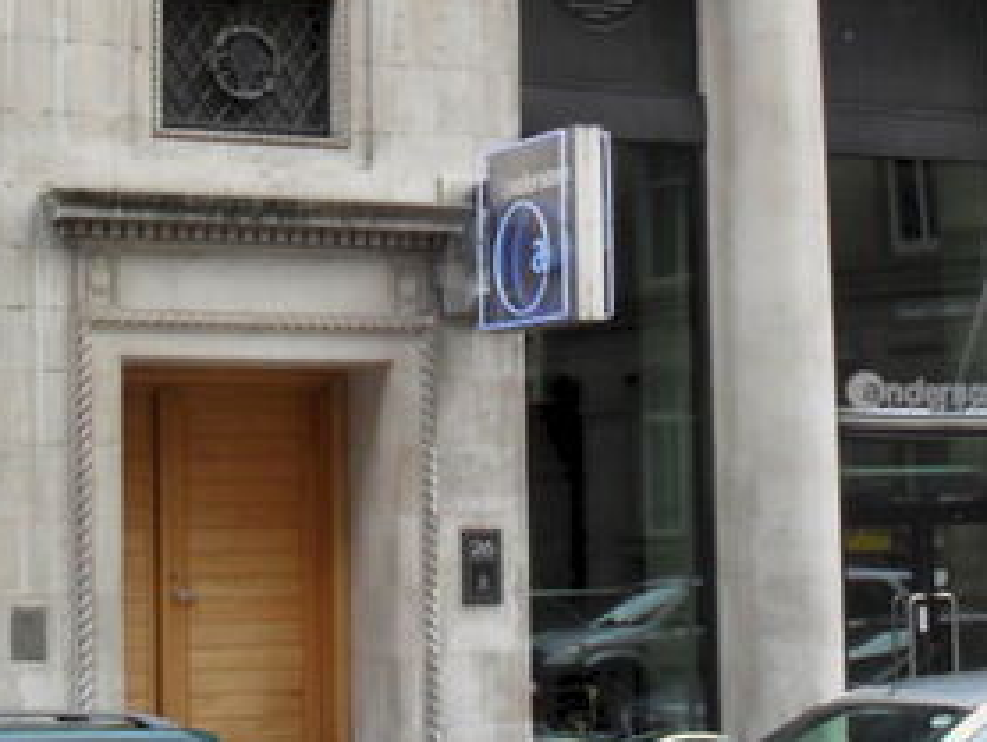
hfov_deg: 22.2
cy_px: 183
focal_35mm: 88
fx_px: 2511
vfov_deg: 16.7
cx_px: 596
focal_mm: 6.3
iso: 100
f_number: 3.2
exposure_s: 1/180
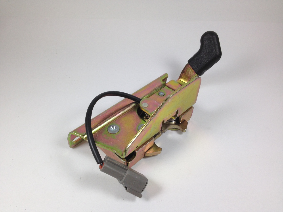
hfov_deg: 55.4
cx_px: 142
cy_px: 106
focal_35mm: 33
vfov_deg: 42.9
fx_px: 270
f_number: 2.4
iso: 50
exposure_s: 1/130
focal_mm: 4.12
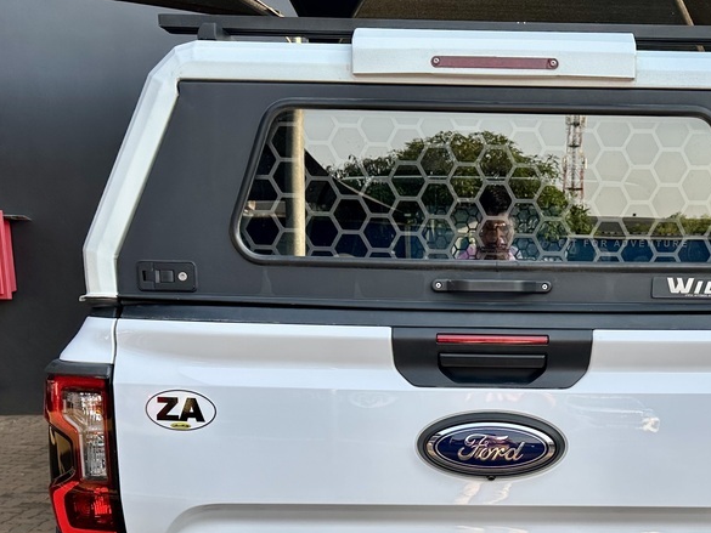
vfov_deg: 33.1
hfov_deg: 43.7
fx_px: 863
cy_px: 447
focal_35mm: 42
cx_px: 513
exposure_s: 1/634
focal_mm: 6.86
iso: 80
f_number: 1.78
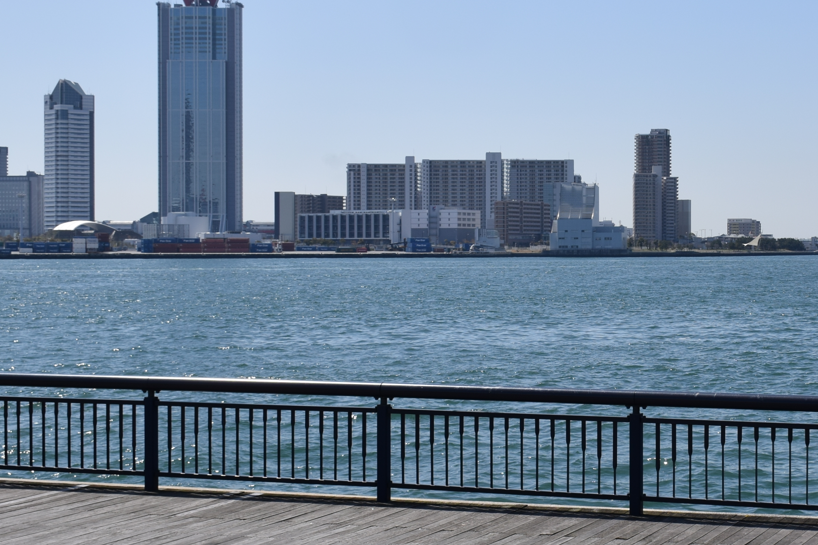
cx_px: 689
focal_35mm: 73
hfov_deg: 27.0
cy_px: 258
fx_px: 1660
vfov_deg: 18.7
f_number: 9
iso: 100
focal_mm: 23
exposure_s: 1/320
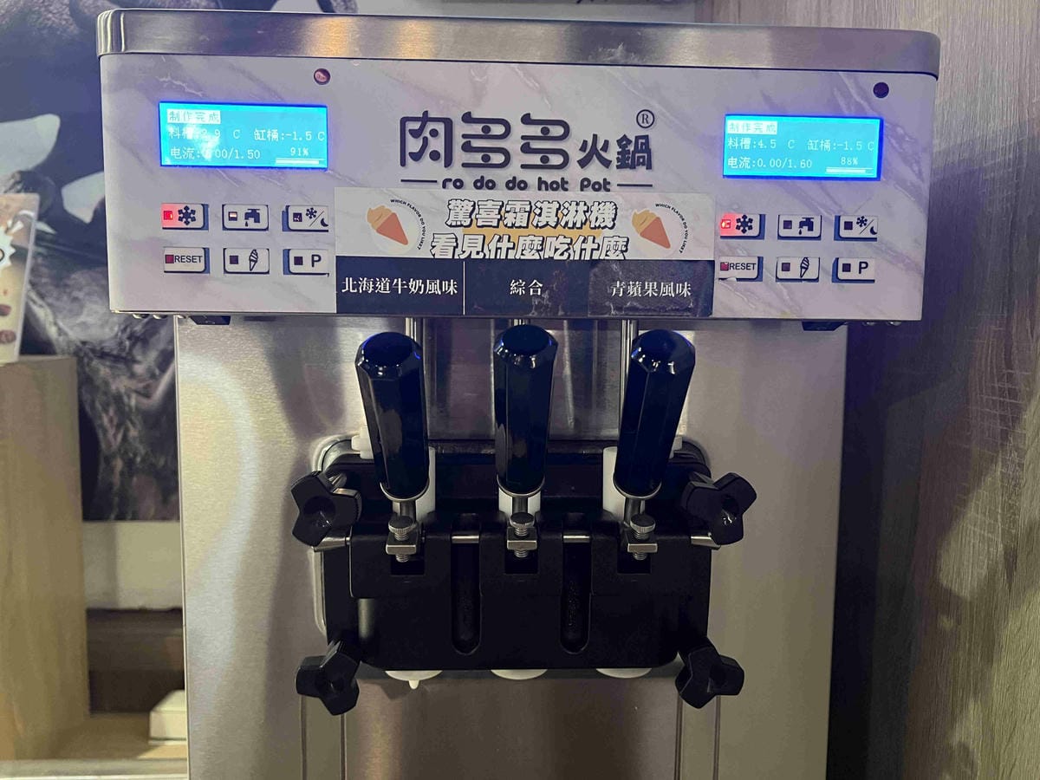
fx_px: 781
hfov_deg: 67.3
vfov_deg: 53.1
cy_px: 390
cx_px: 520
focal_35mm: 26
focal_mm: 5.7
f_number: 1.5
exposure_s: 1/40
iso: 500
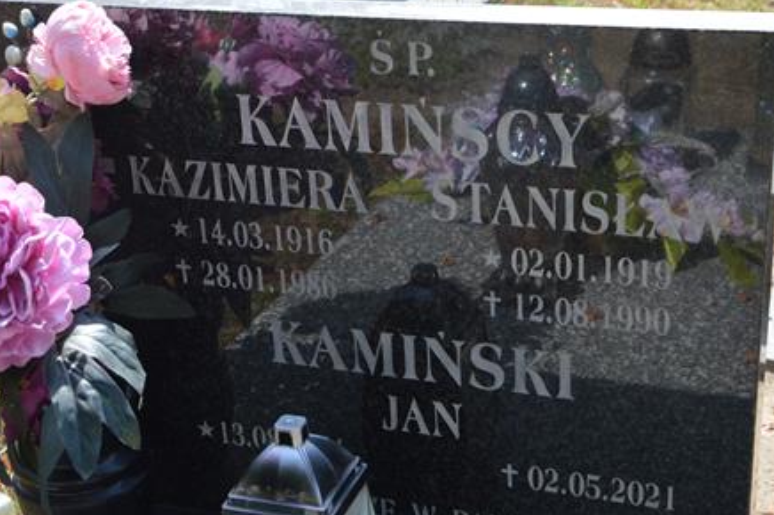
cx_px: 405
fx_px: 1418
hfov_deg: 30.5
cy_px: 359
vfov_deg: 20.5
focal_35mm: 66
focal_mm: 30
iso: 100
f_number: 5.6
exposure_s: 1/125
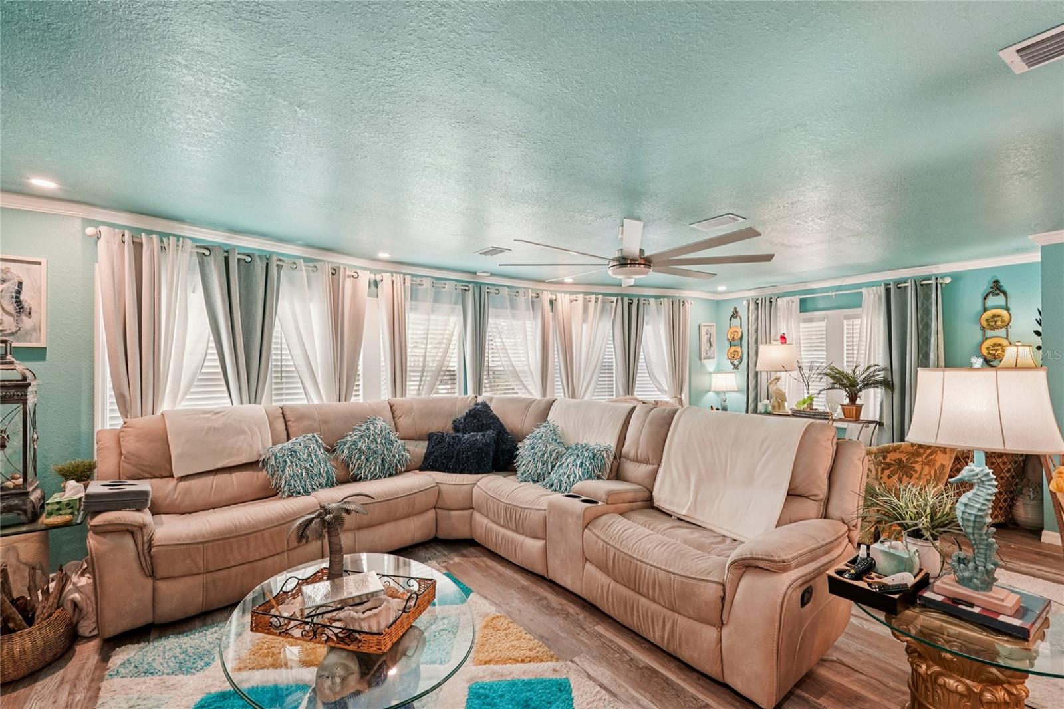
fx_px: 488
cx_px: 532
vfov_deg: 72.0
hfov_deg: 95.0
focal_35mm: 16
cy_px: 354
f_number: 8
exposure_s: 1/20
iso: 400
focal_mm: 16.5
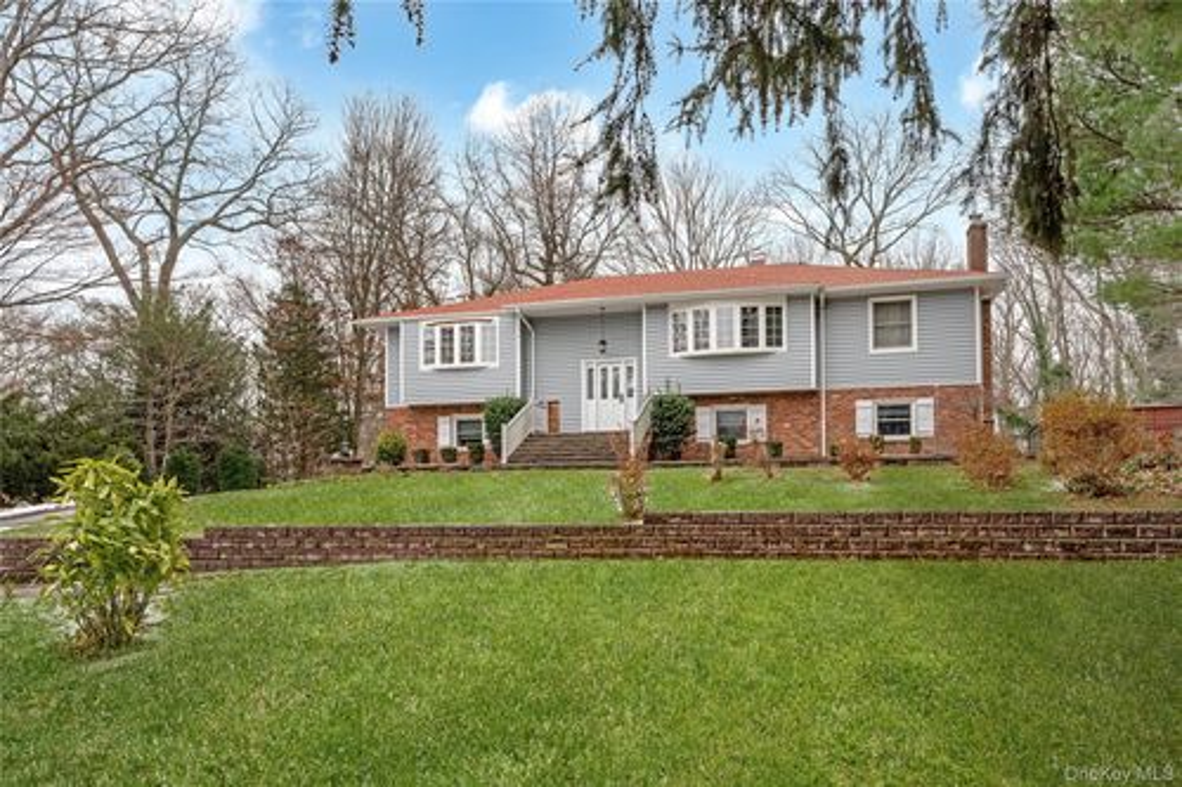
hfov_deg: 84.0
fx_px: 656
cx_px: 591
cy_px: 394
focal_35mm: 20
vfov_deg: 61.9
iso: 100
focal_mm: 20
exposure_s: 1/100
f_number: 5.6
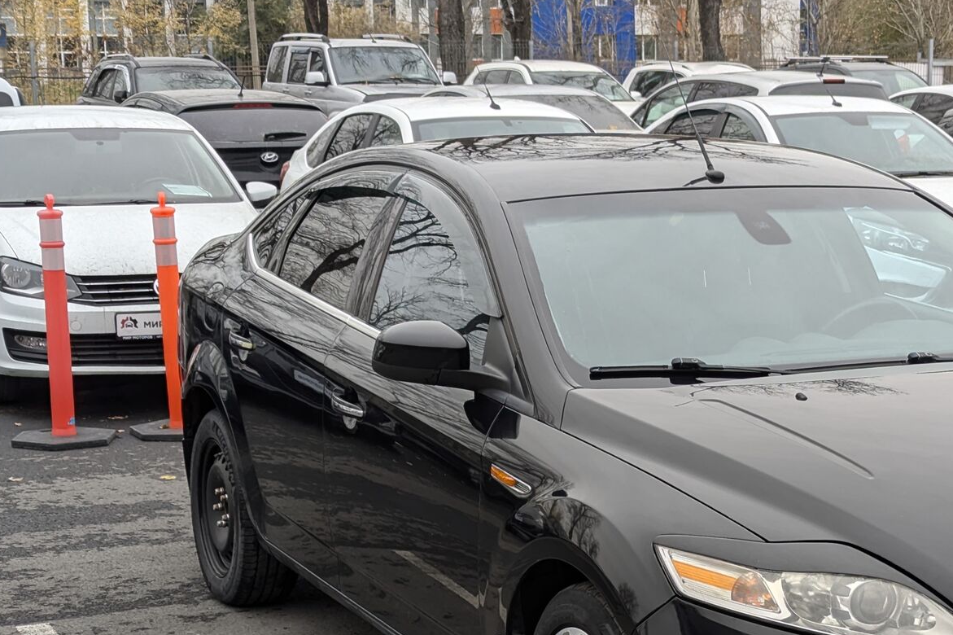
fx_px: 2170
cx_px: 721
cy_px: 489
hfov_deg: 24.5
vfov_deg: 16.5
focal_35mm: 82
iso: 38
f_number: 1.85
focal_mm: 6.81
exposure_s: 1/301
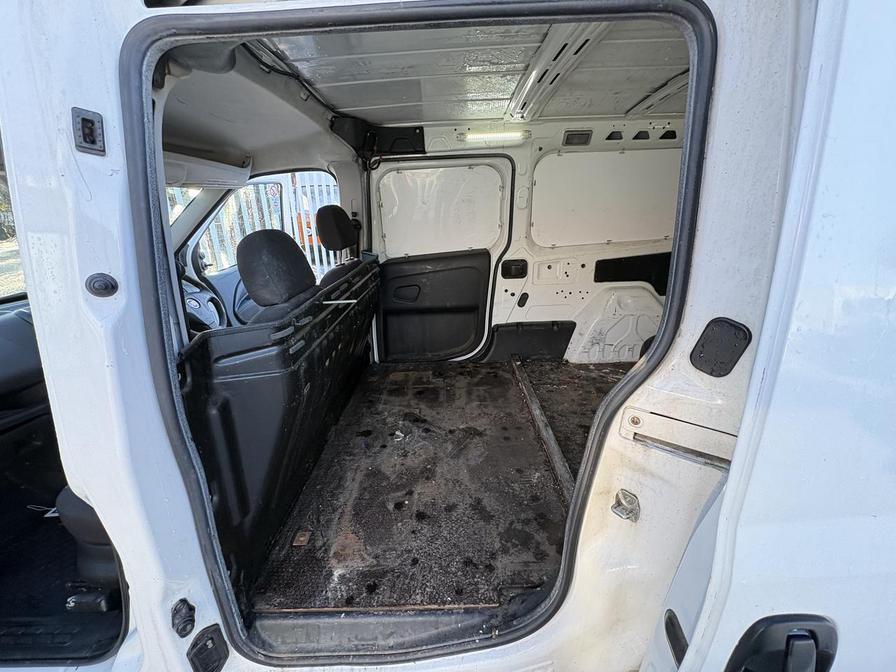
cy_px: 336
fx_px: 362
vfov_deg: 85.7
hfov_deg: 102.1
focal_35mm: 14
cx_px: 448
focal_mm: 2.22
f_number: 2.2
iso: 125
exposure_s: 1/99
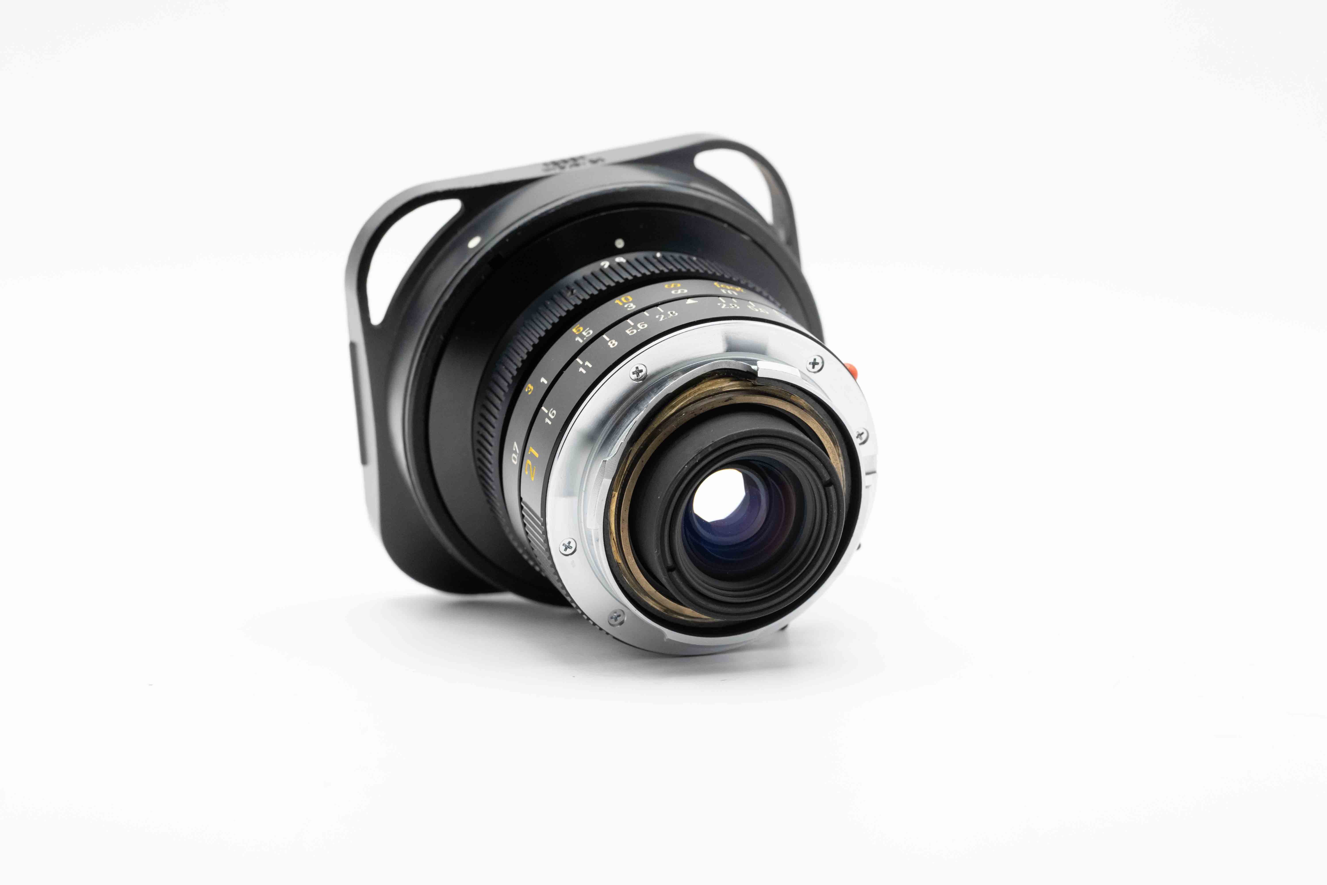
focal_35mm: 90
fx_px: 3317
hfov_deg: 22.6
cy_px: 442
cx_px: 664
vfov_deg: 15.2
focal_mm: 90
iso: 3200
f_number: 11
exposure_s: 1/200
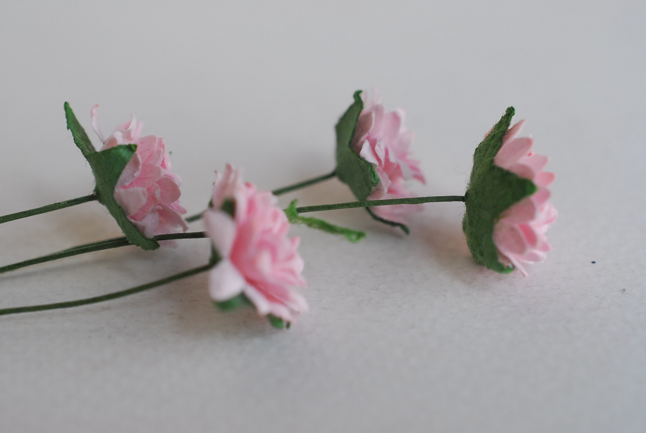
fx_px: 1078
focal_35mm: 60
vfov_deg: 22.7
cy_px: 216
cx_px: 323
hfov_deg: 33.4
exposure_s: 1/80
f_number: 5.6
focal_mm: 40
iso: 640
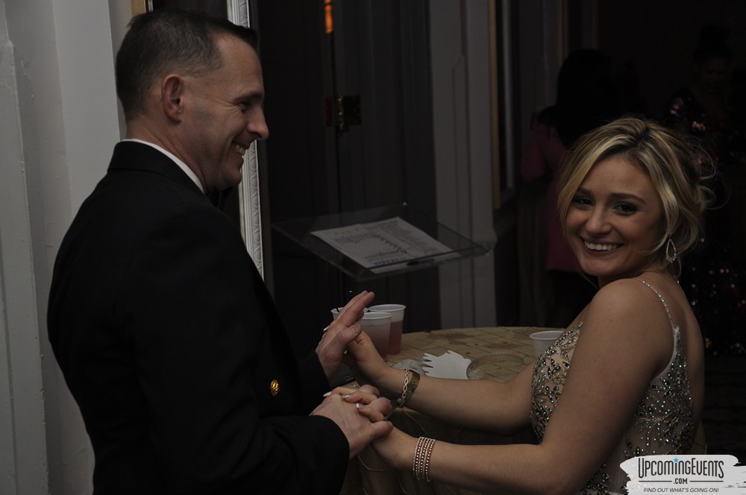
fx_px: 1397
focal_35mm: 68
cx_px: 373
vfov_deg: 20.1
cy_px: 248
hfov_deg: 29.9
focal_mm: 45
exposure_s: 1/60
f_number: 4.8
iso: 400
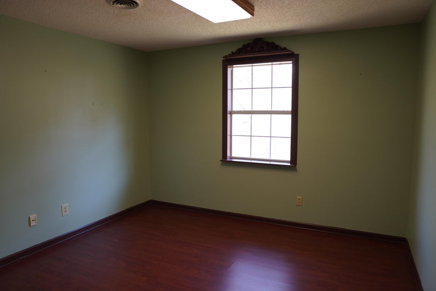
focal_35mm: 24
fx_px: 291
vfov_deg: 53.1
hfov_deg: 73.7
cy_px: 146
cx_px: 218
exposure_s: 1/100
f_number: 1.4
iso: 100
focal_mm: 16
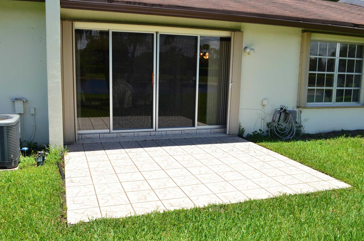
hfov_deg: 57.3
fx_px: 333
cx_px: 182
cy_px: 120
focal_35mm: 33
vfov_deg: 39.8
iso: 200
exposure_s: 1/250
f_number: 10
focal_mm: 22
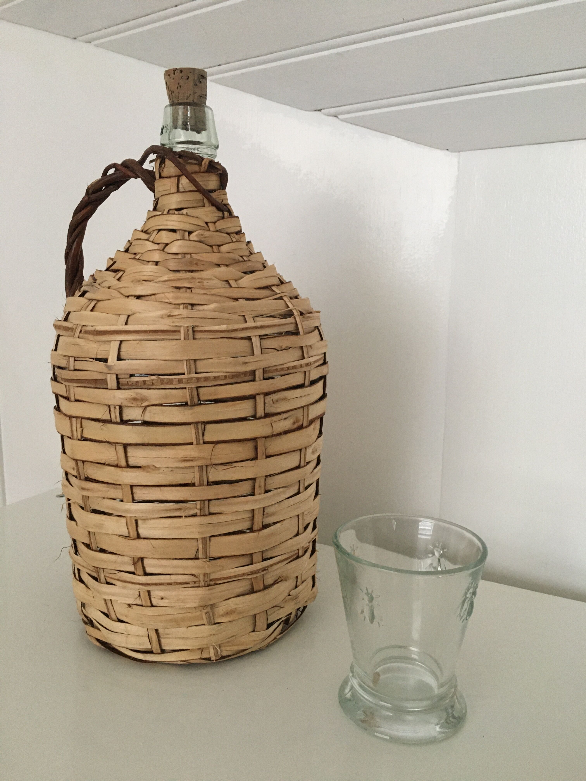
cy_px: 390
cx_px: 293
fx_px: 655
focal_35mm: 29
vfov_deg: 61.7
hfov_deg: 48.2
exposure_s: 1/33
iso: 200
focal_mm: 4.15
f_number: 2.2
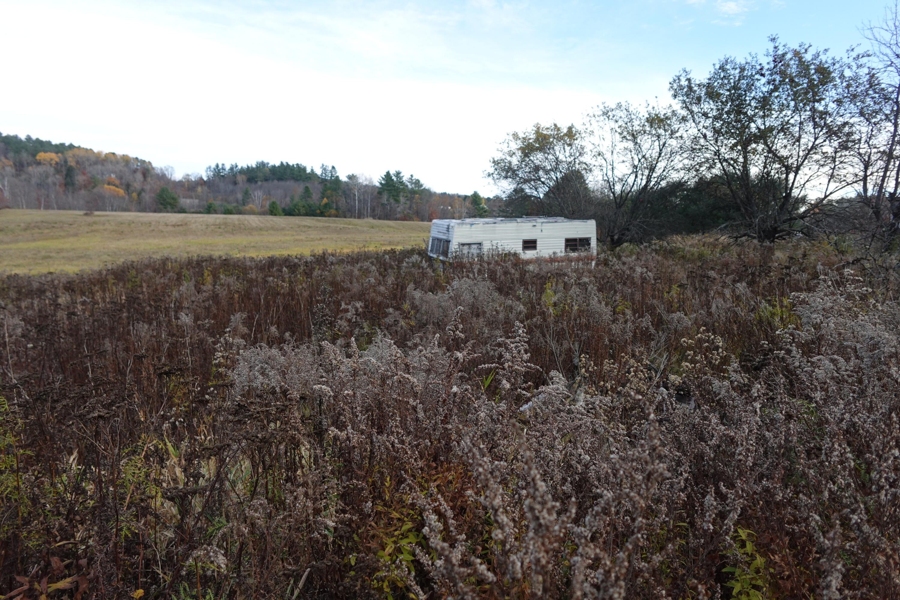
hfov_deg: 84.0
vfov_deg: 61.9
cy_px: 300
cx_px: 450
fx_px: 500
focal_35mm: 20
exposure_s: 1/1000
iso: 125
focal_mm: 7.6
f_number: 2
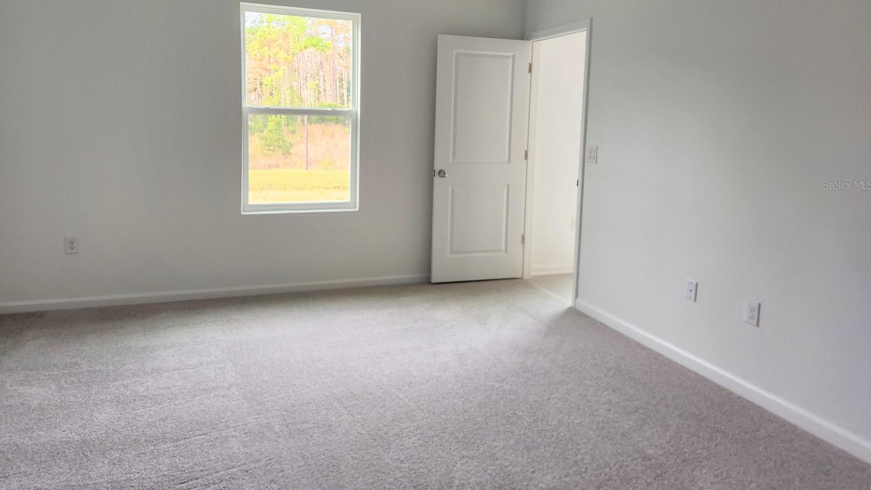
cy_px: 185
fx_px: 600
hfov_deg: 71.9
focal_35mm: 26
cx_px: 424
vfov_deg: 44.0
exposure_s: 1/180
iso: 125
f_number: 1.8
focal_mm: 5.4
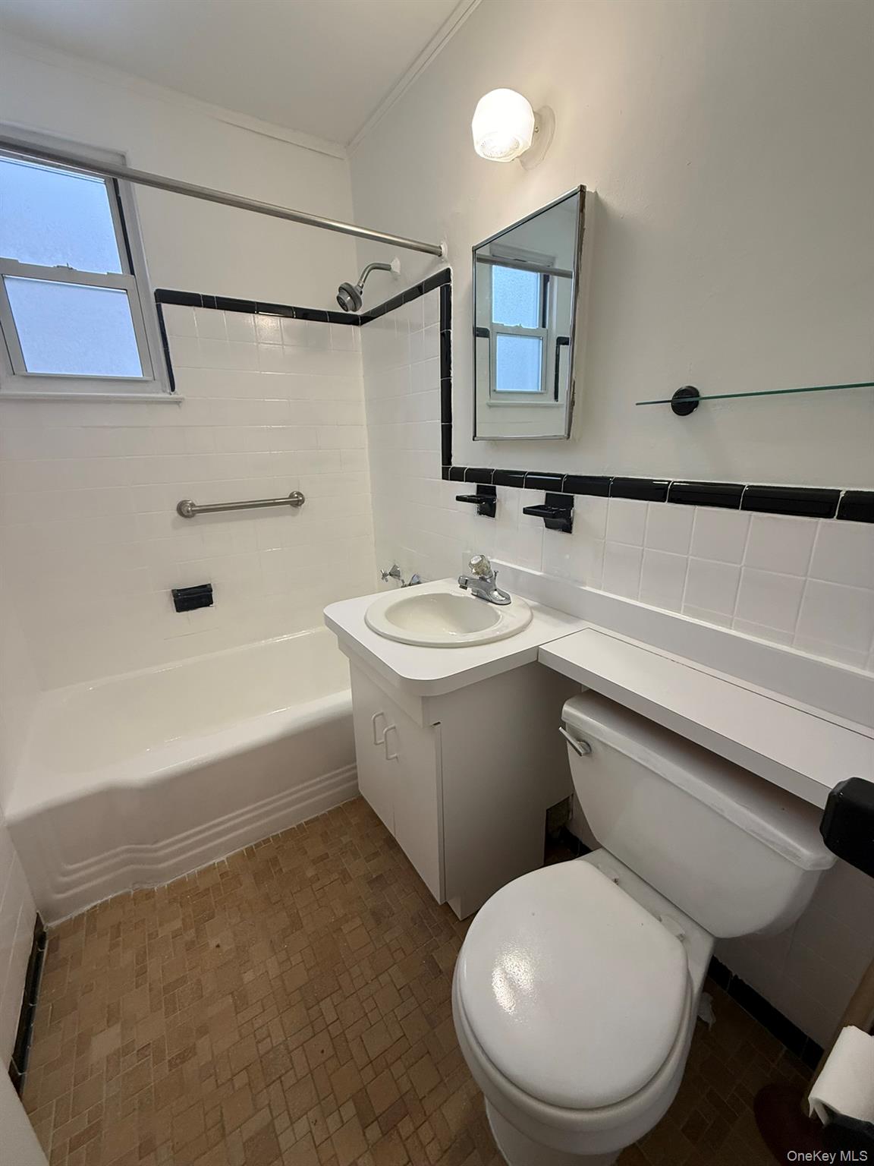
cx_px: 437
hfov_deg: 85.7
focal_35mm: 14
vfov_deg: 102.1
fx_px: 471
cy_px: 583
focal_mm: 2.22
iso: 200
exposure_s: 1/120
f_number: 2.2
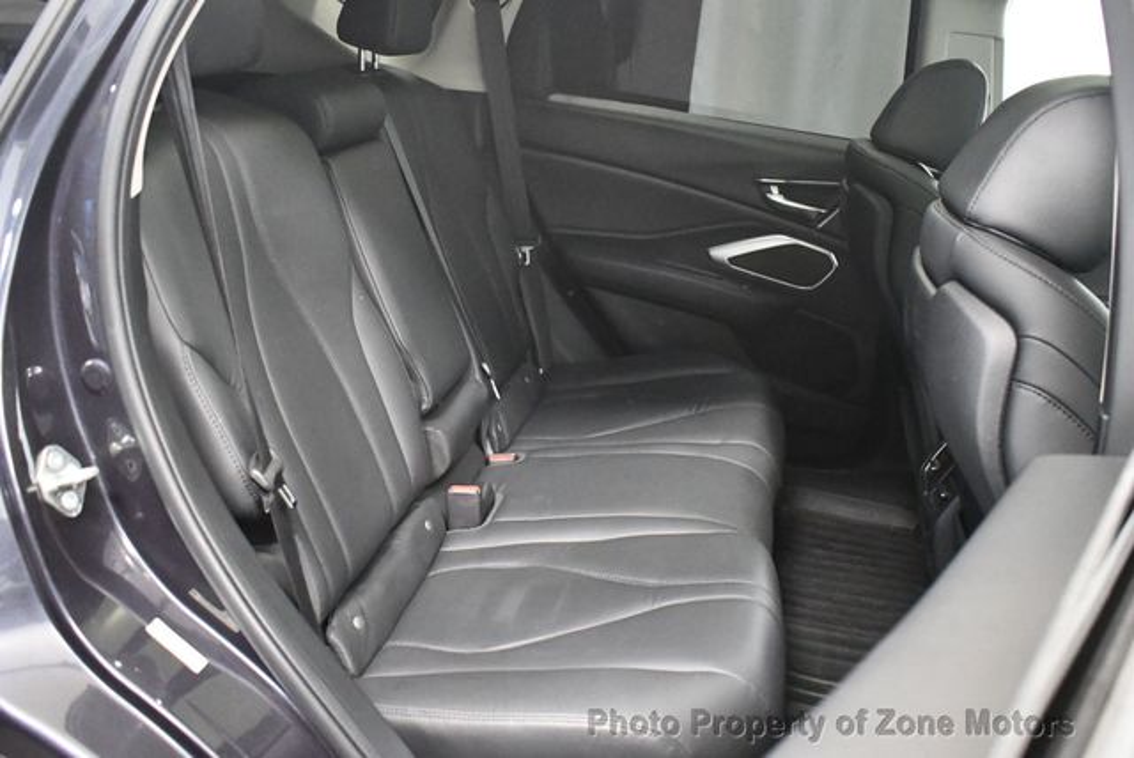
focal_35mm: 36
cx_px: 567
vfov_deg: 36.9
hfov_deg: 53.1
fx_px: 1135
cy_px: 379
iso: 6400
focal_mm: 18
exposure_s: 1/60
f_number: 3.5
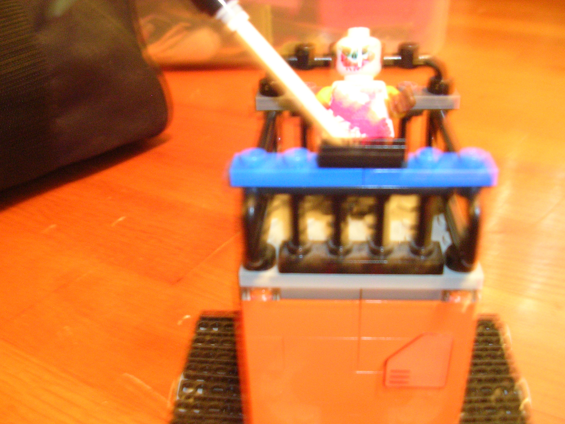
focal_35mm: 38
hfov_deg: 49.0
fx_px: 620
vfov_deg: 37.7
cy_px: 212
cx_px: 282
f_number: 2.8
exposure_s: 1/1.1
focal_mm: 5.8
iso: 200
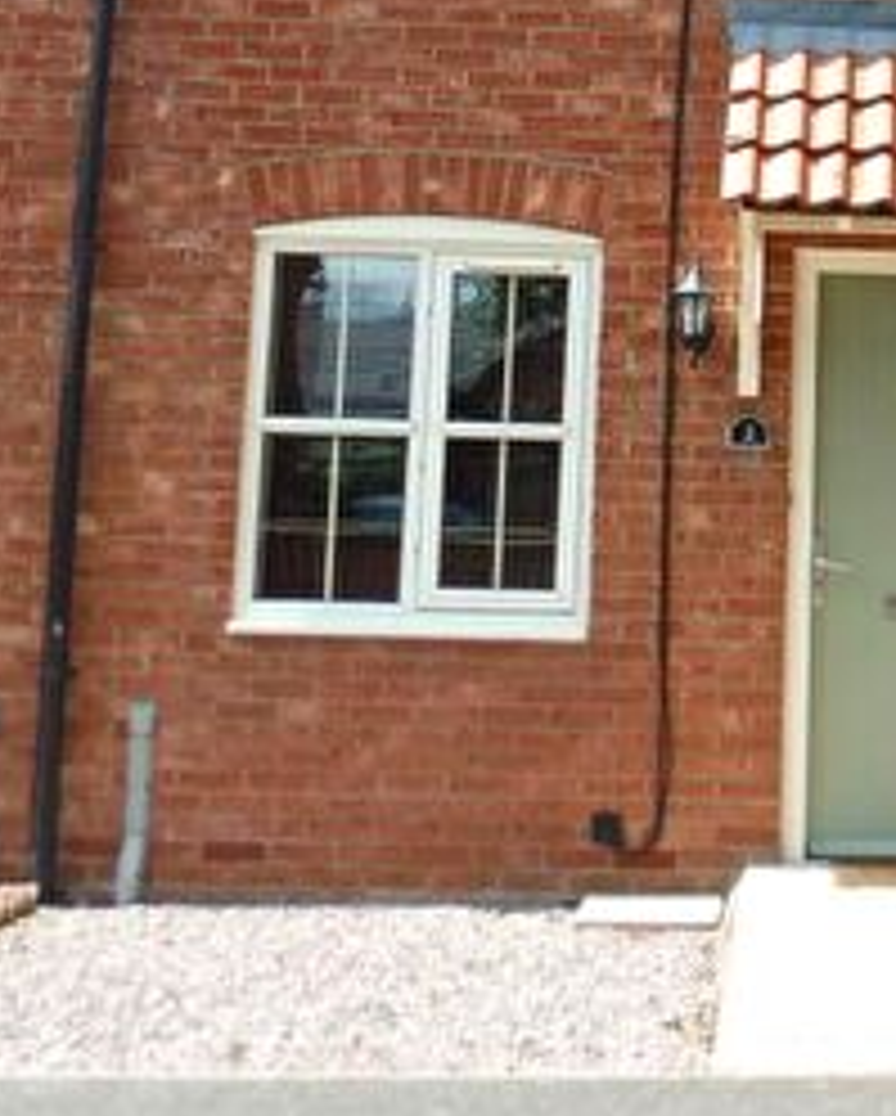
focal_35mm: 66
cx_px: 964
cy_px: 115
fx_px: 2184
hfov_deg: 22.0
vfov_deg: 27.7
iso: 100
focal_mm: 4.3
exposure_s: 1/400
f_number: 4
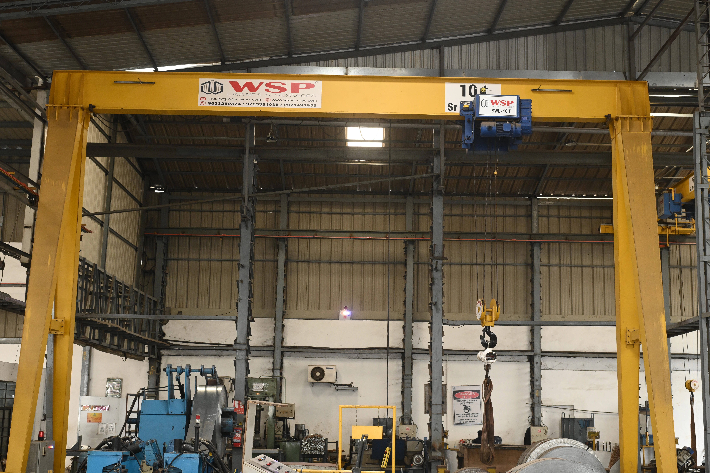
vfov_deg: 27.0
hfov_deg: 39.6
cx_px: 355
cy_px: 236
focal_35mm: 50
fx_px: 986
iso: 1600
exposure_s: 1/80
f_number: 6.3
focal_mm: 50
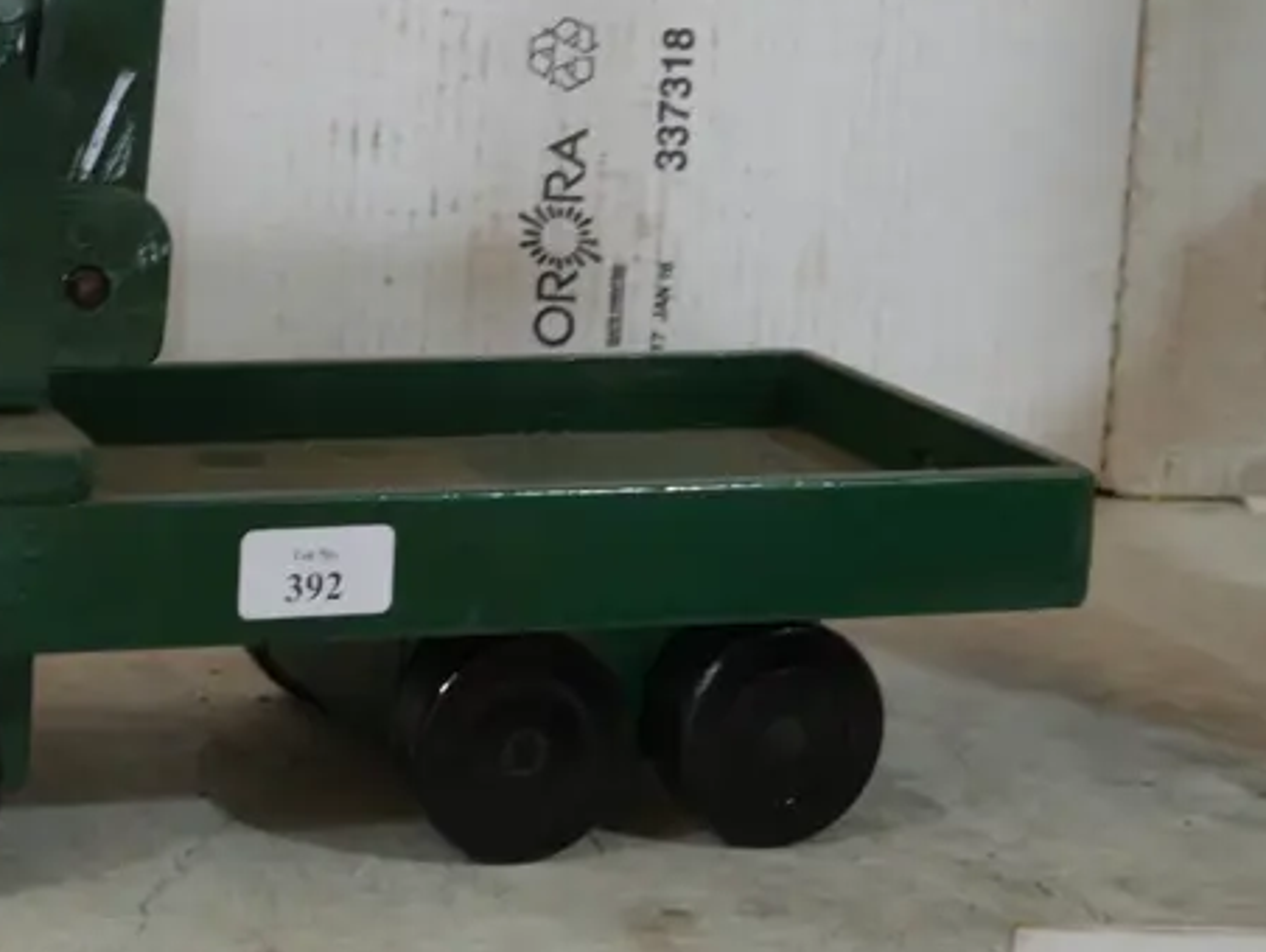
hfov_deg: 23.9
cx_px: -87
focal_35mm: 77
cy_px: 18
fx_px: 2819
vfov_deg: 18.7
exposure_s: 1/60
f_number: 4
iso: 320
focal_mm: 17
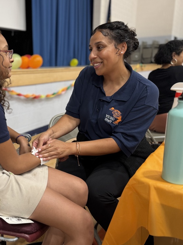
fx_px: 233
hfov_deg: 41.2
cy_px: 125
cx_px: 37
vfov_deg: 55.3
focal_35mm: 33
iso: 200
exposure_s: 1/60
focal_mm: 6.76
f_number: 1.78
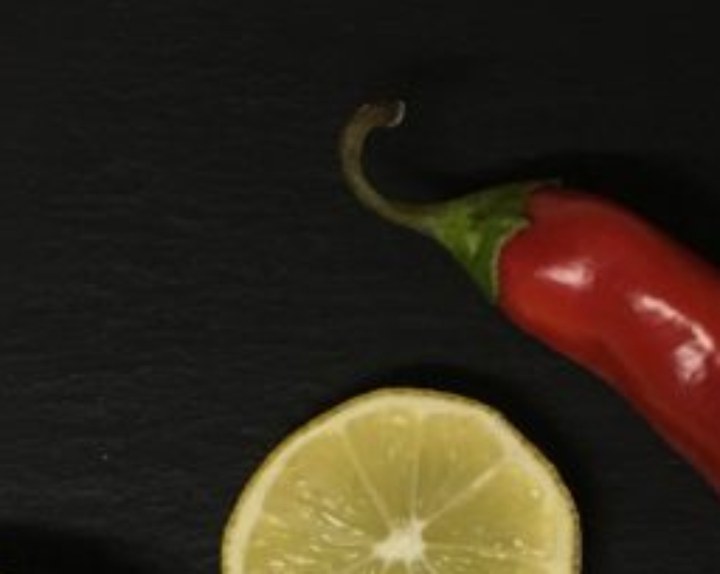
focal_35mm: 113
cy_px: 708
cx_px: 506
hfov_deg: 17.0
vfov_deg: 13.2
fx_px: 2404
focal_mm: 4.15
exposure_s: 1/17
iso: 64
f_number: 2.2
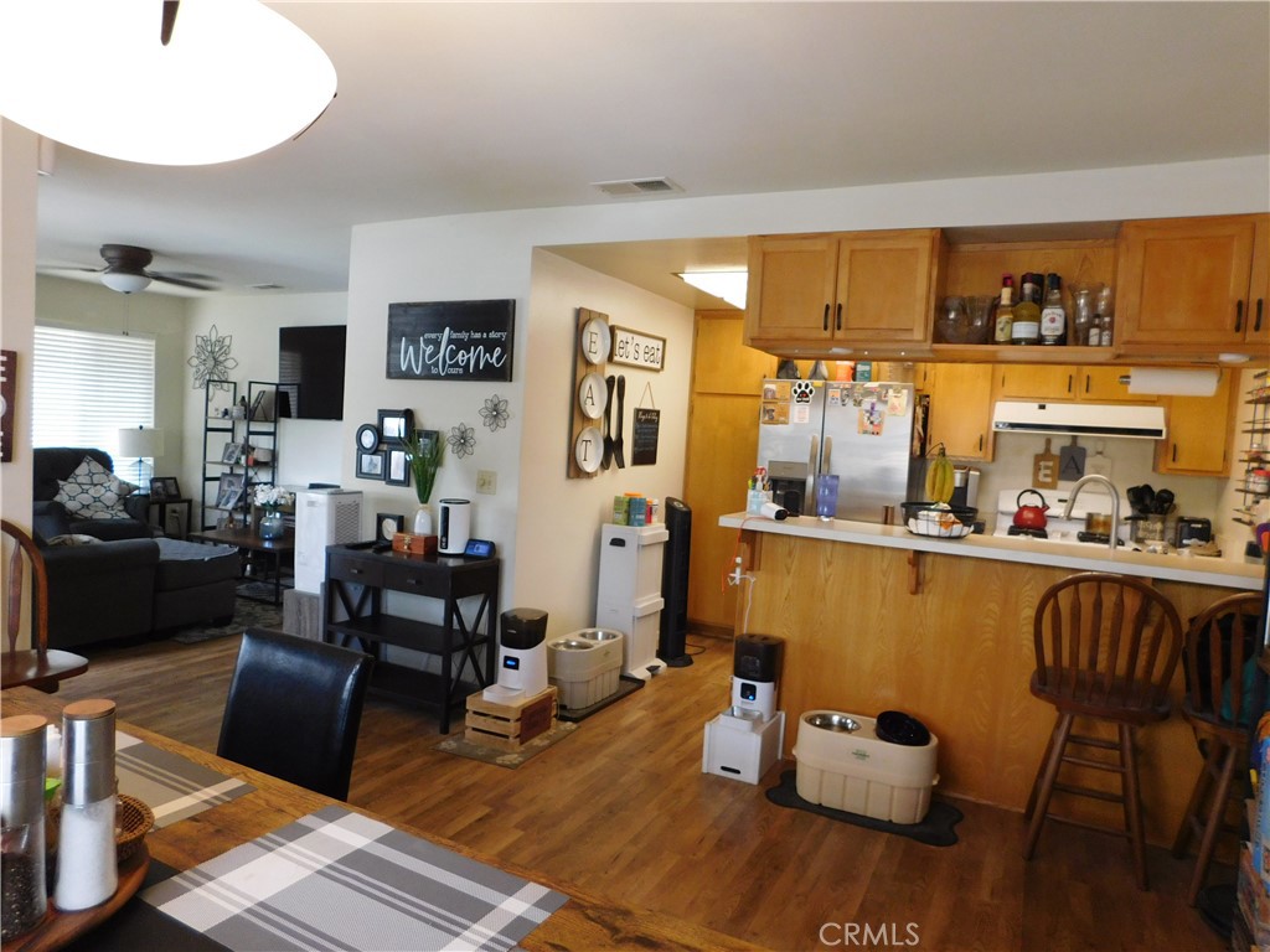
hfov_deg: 73.9
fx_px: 844
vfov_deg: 58.9
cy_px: 476
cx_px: 635
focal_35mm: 23
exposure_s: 1/30
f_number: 3
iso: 250
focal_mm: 4
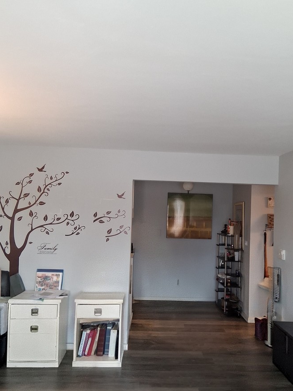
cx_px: 179
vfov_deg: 56.8
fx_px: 361
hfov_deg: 43.9
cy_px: 205
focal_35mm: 32
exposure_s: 1/40
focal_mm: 3.98
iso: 500
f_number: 1.8
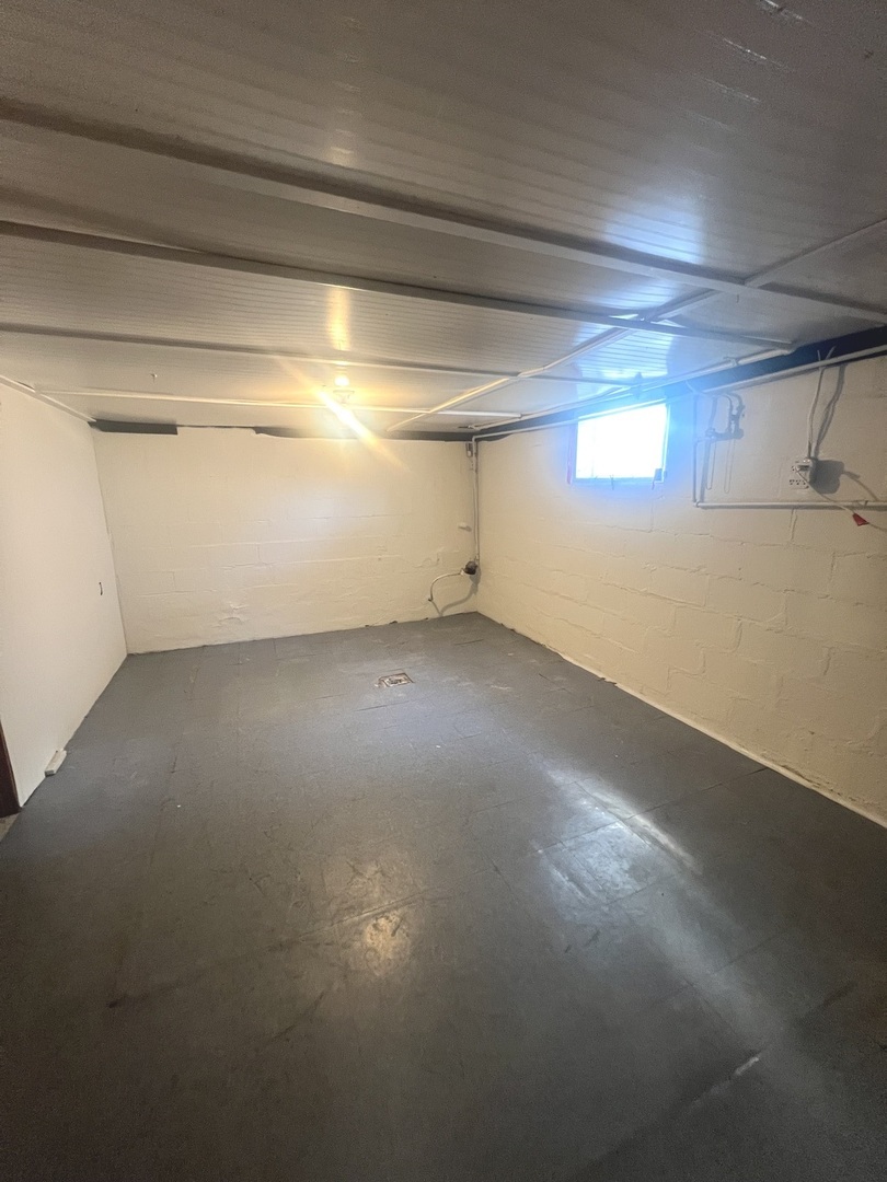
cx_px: 444
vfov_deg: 106.2
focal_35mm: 13
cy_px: 591
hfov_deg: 89.9
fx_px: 444
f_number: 1.8
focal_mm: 1.57
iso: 400
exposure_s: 1/60
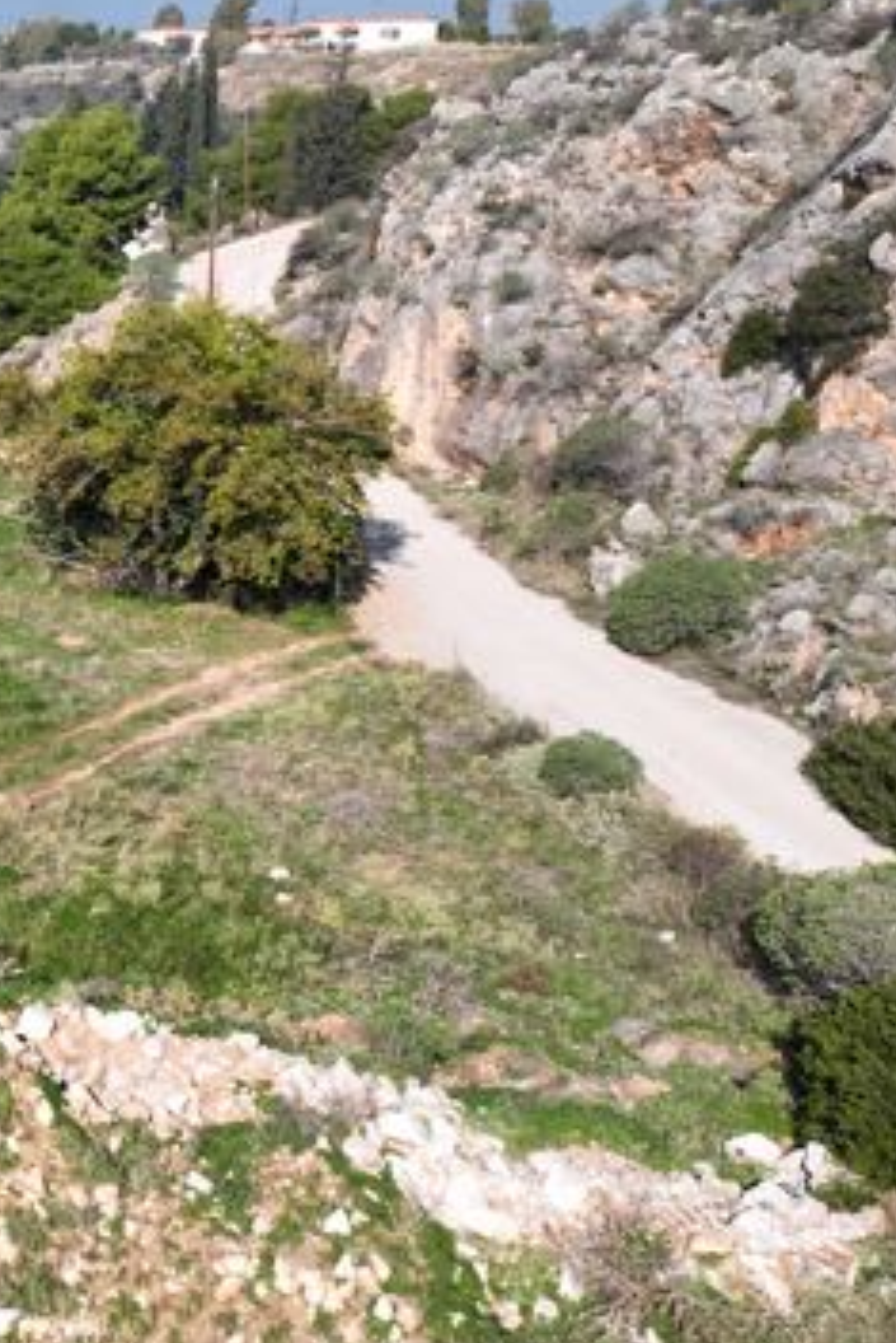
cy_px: 530
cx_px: -303
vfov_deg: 39.4
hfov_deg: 23.5
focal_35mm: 50
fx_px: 1865
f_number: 2.8
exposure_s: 1/1600
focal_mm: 12.29
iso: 100
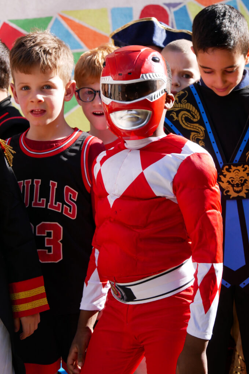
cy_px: 187
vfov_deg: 24.2
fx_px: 871
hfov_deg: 16.3
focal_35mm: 84
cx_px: 129
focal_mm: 40
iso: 500
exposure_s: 1/1000
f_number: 4.7
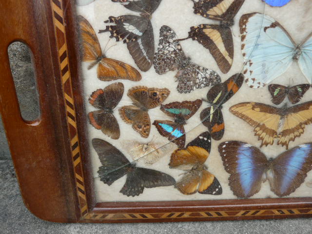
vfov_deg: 49.7
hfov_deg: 63.4
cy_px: 117
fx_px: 252
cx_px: 156
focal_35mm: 28
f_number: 2.8
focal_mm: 4.6
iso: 100
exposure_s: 1/30
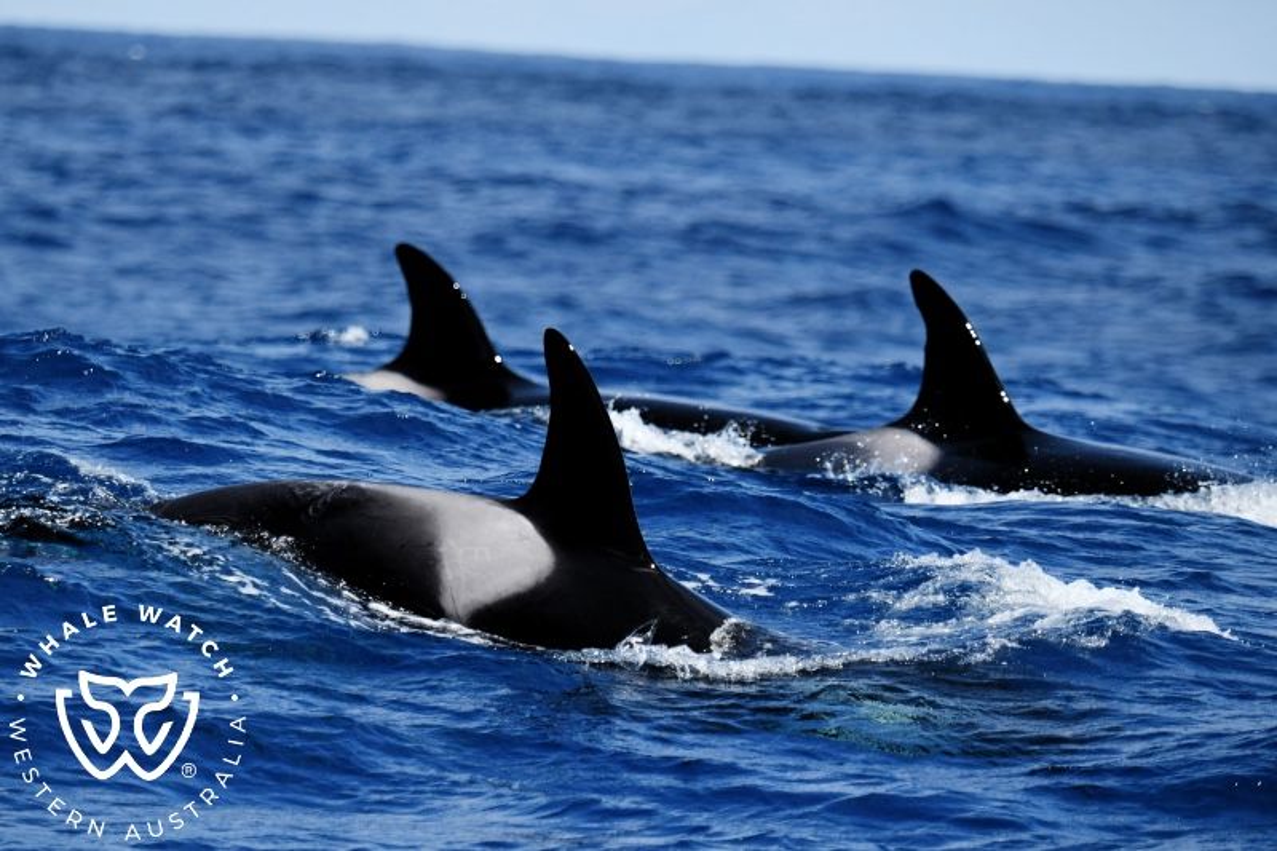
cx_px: 638
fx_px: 13476
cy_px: 426
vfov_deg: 3.6
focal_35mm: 380
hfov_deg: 5.4
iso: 1000
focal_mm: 380
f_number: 6
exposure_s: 1/8000
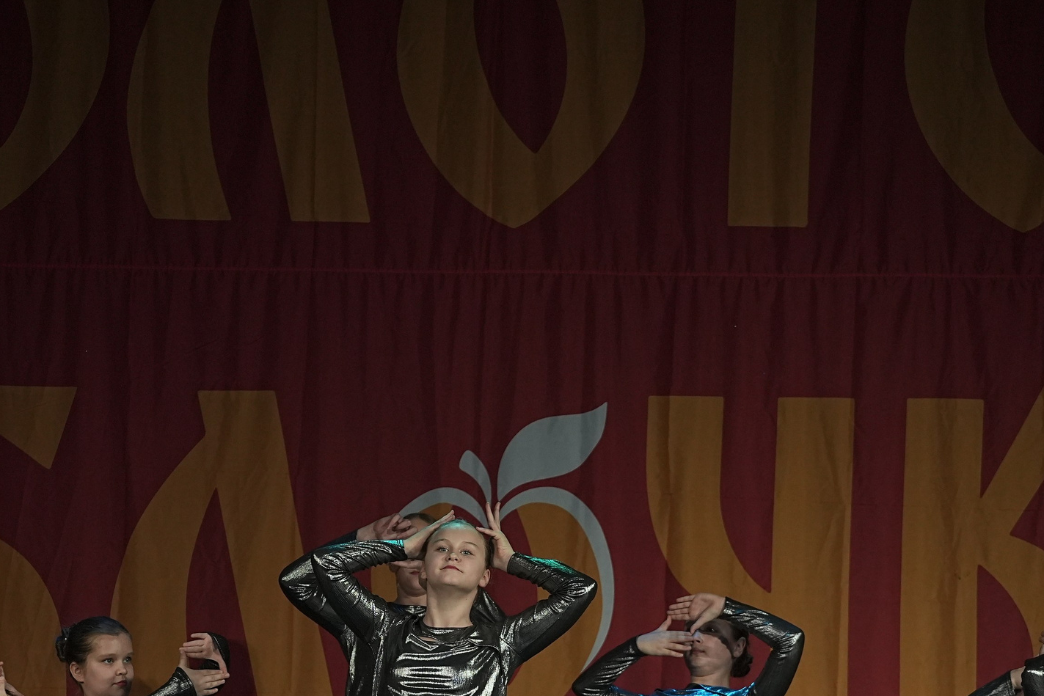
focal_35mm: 268
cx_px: 459
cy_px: 580
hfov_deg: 7.7
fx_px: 7772
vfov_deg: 5.1
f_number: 4
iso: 2000
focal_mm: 149
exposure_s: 1/400
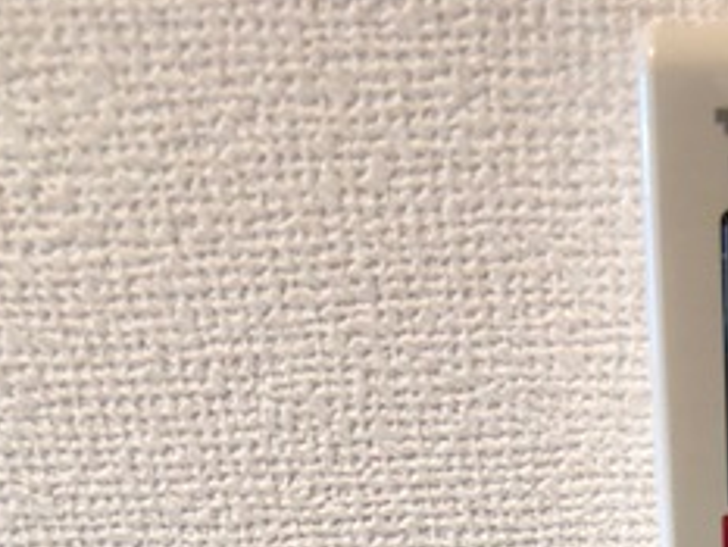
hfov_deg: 23.4
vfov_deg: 18.2
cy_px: 653
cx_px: 853
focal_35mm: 77
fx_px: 1620
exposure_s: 1/17
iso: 50
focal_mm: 3.99
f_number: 1.8
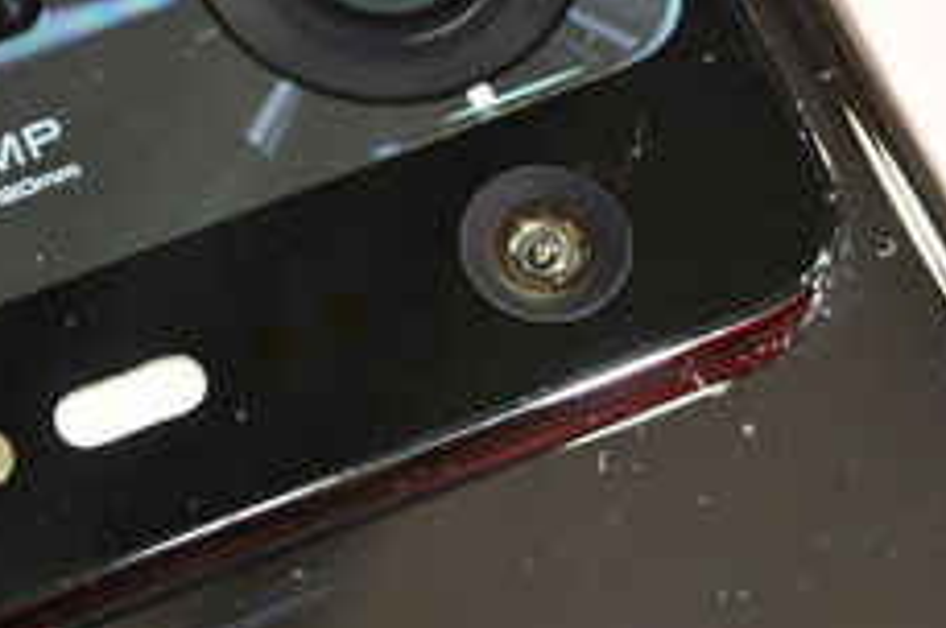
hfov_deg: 12.4
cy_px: 359
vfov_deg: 8.3
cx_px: -27
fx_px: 4303
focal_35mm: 164
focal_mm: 26
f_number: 4.5
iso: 320
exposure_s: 1/40
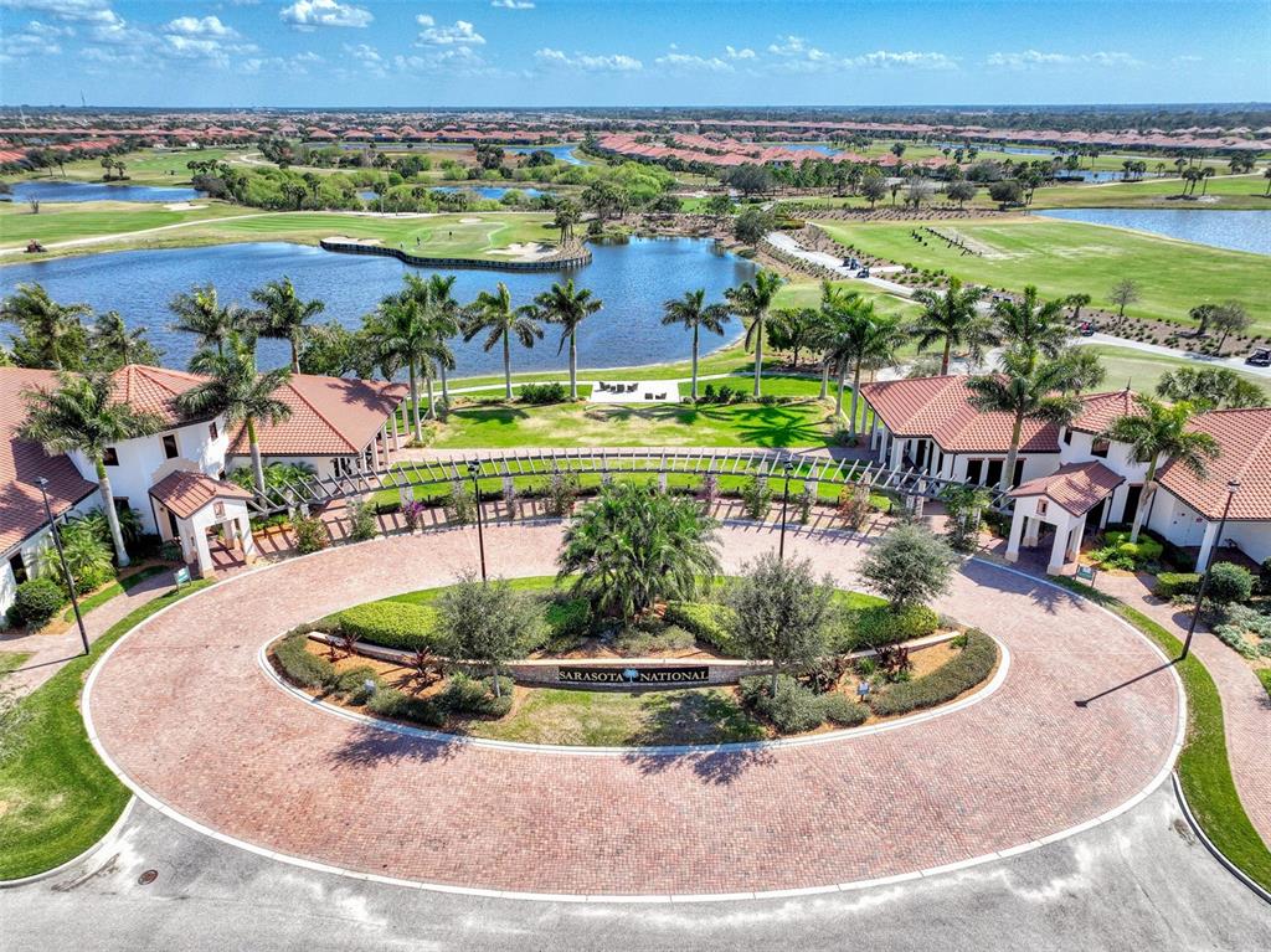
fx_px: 881
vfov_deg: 56.8
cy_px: 476
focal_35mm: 24
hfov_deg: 71.6
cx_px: 636
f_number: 2.8
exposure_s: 1/2000
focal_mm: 12.3
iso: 100
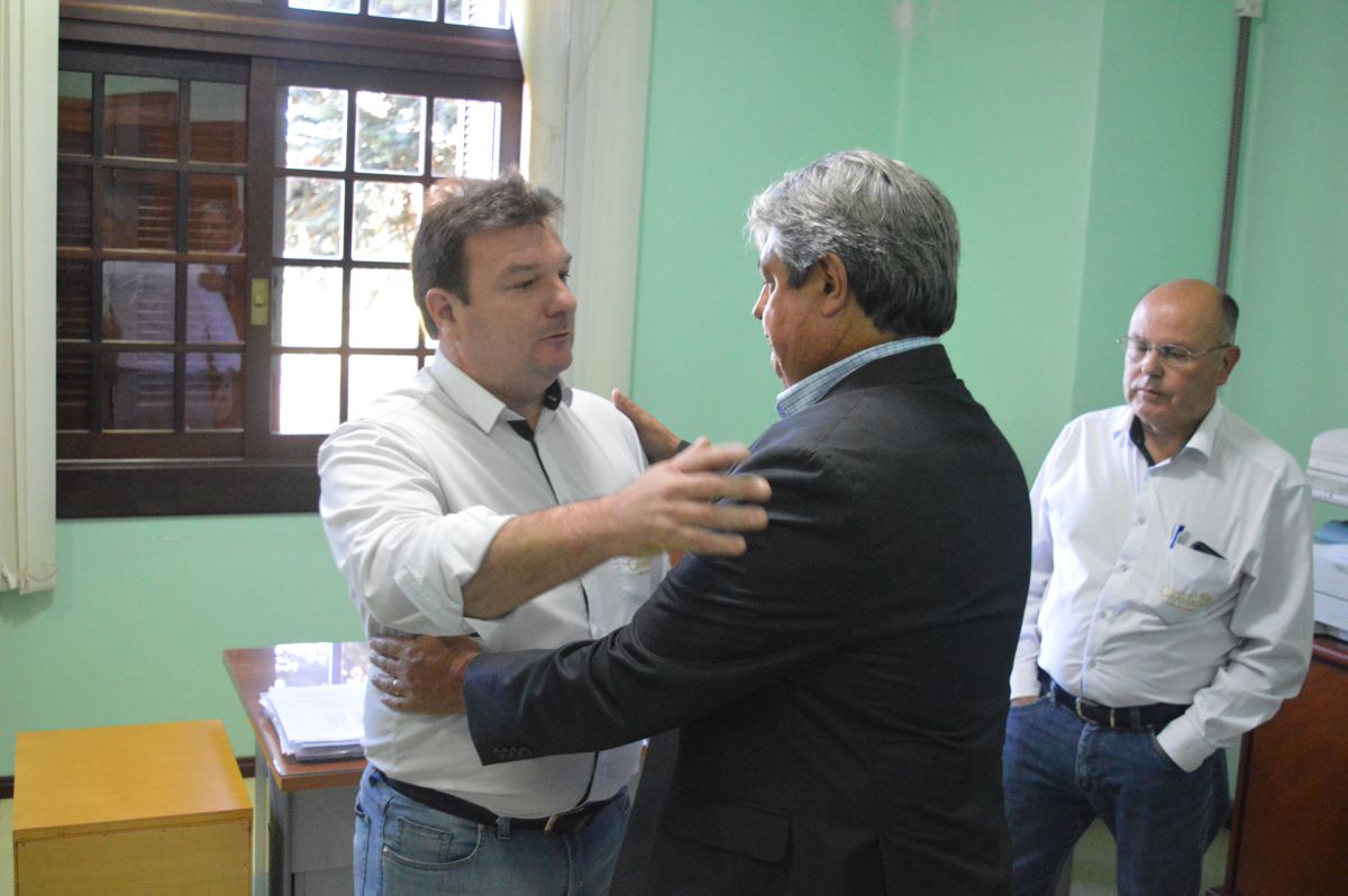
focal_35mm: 39
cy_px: 448
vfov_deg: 34.2
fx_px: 1459
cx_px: 674
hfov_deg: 49.6
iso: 4500
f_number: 4
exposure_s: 1/160
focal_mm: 26
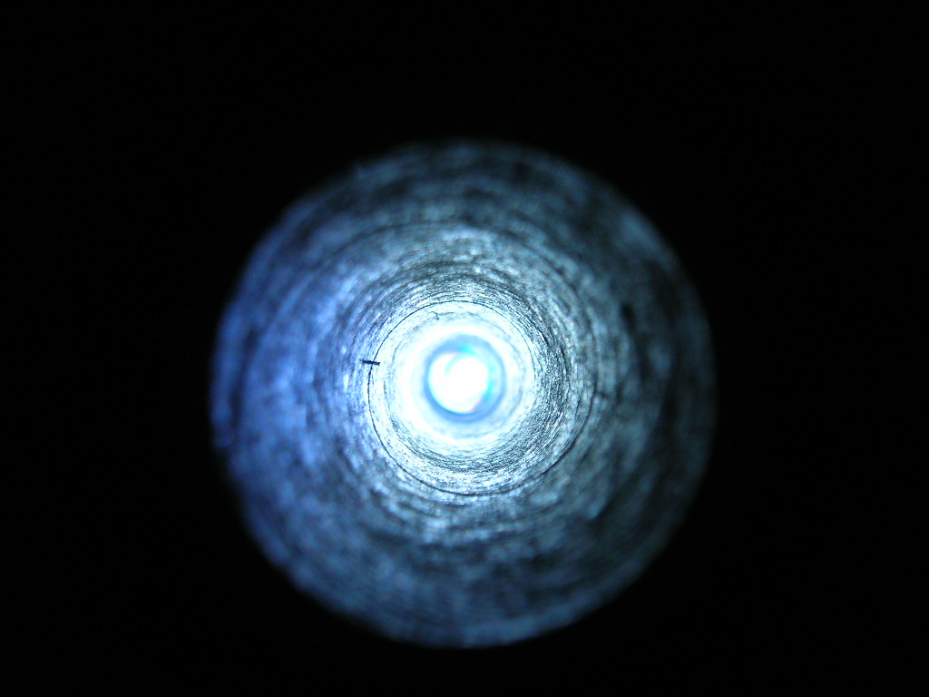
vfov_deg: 41.8
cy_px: 348
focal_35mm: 34
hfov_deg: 54.0
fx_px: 912
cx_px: 464
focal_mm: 5.7
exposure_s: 1/45.3
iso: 50
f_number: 2.9
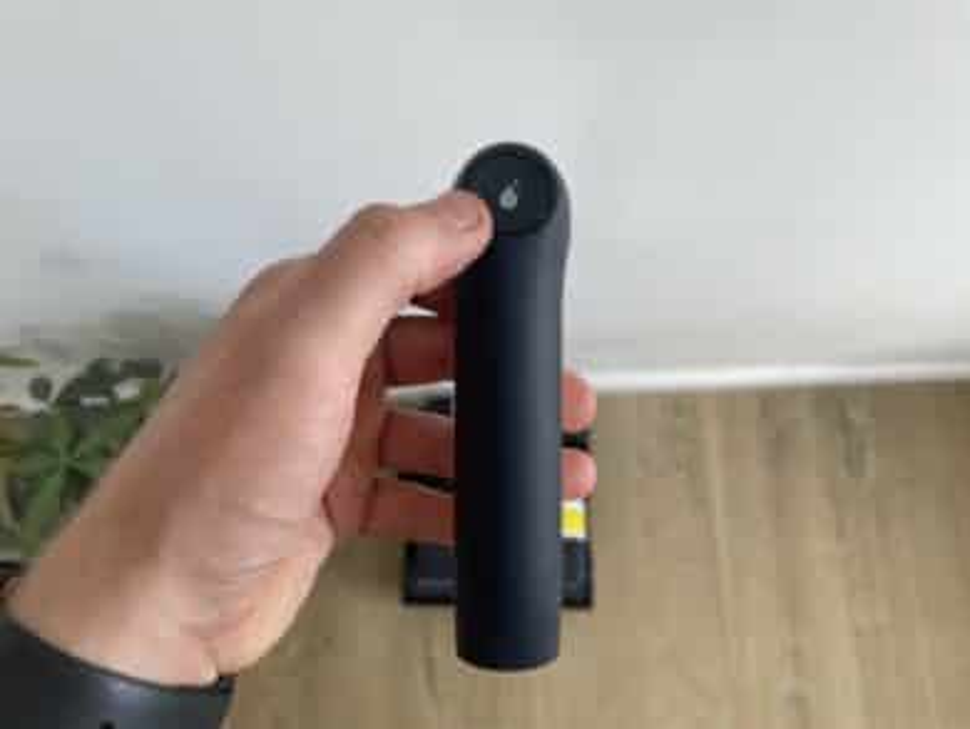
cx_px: 485
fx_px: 729
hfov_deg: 67.3
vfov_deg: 53.1
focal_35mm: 26
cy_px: 364
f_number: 1.6
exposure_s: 1/121
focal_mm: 4.2
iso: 50
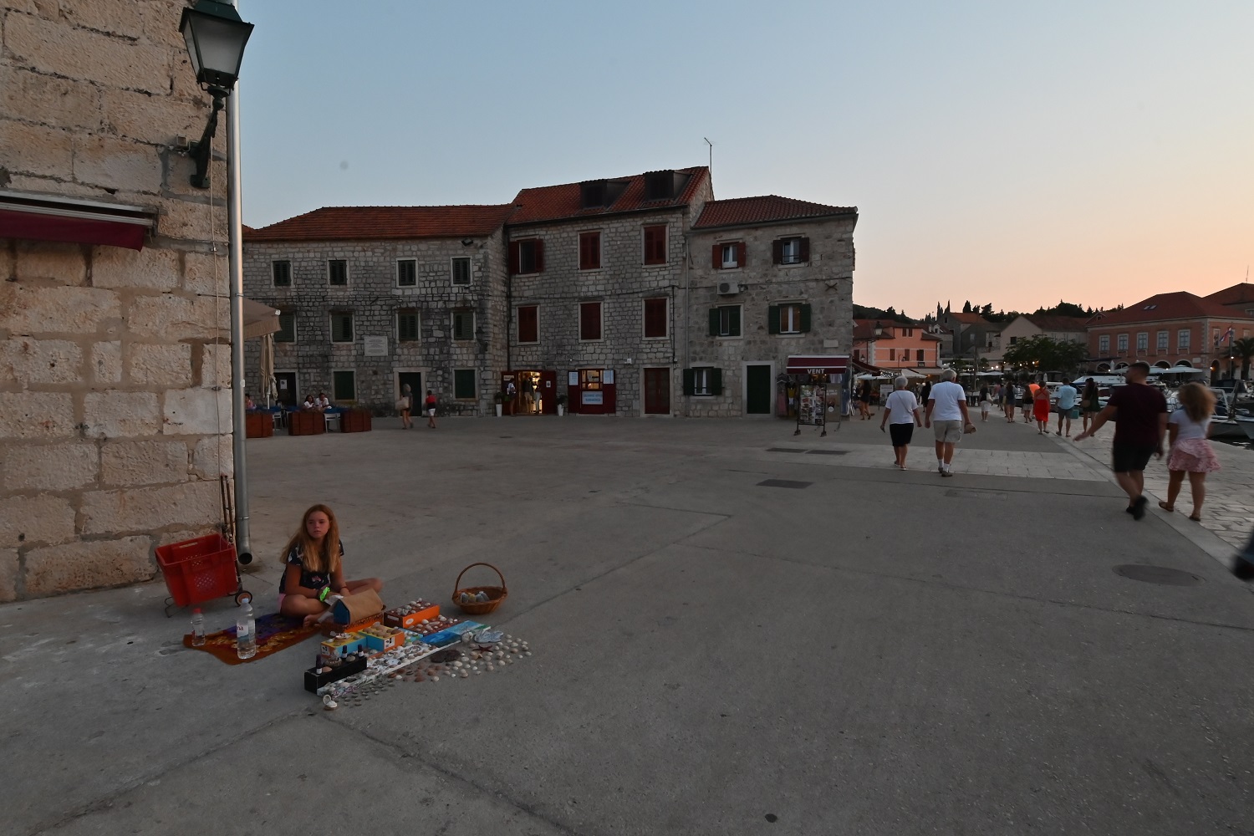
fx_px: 627
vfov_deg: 67.4
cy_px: 418
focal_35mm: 18
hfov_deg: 90.0
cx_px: 627
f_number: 16
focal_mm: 12
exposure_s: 1/20
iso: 720
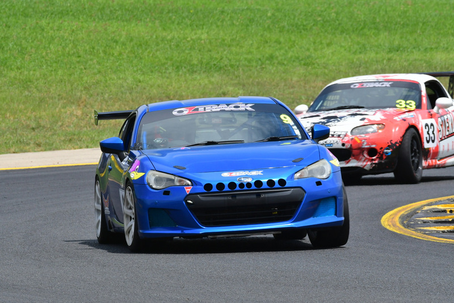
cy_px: 152
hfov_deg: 4.0
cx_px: 227
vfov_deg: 2.7
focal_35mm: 510
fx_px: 6434
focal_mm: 340
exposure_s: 1/640
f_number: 14
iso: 640
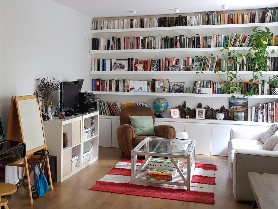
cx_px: 139
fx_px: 209
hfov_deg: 67.3
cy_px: 104
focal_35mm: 26
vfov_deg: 53.1
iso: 200
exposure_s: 1/26
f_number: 1.7
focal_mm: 4.2
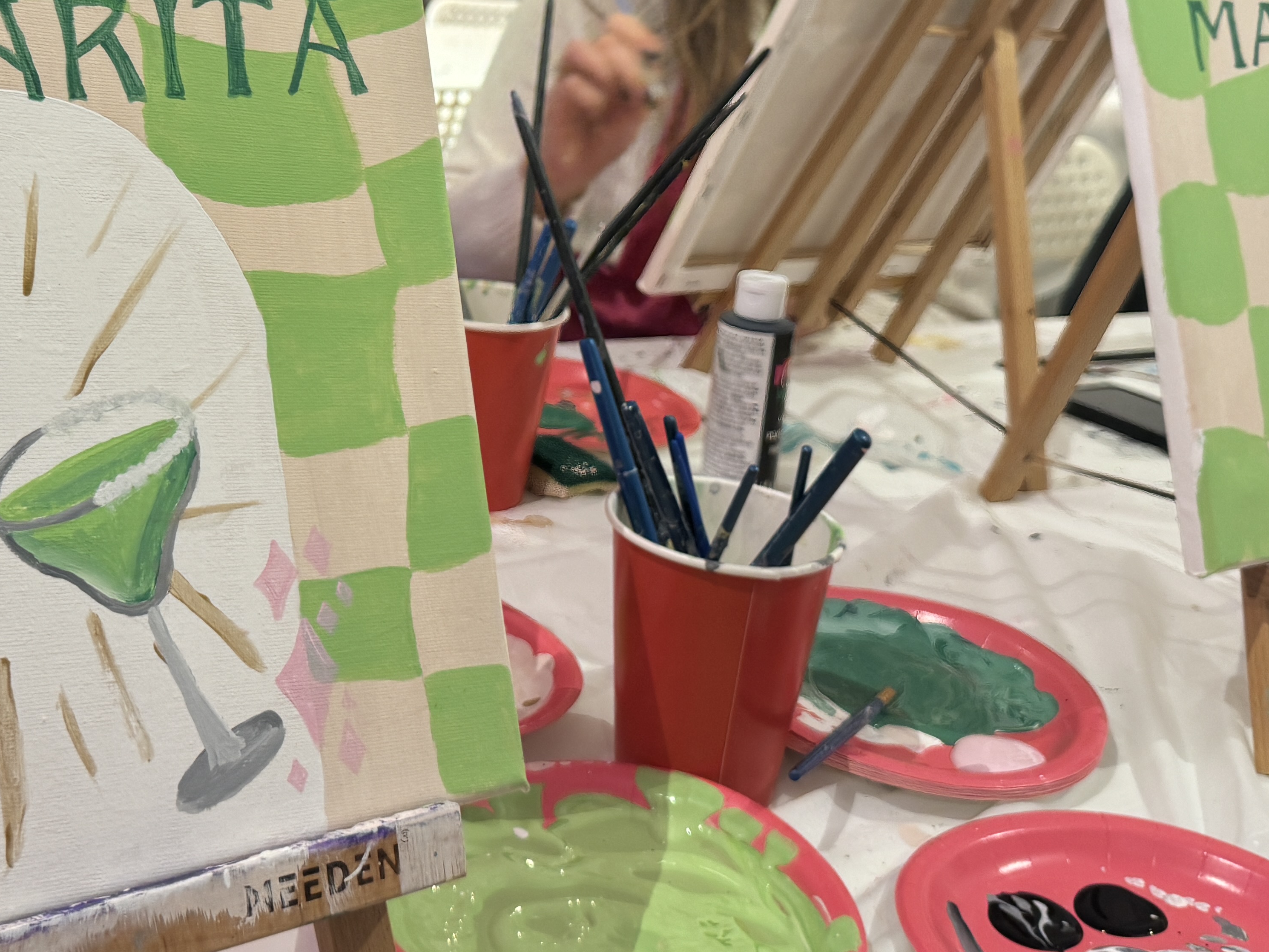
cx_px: 380
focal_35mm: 46
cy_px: 244
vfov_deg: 31.0
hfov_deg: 40.5
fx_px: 1686
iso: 125
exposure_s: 1/60
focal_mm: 6.76
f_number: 1.78
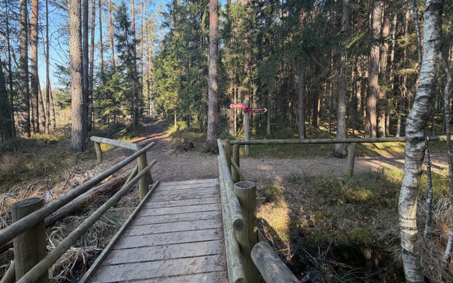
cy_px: 119
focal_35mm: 16
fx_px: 198
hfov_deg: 97.8
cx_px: 233
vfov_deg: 70.8
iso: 50
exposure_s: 1/121
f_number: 2.2
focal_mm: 2.22
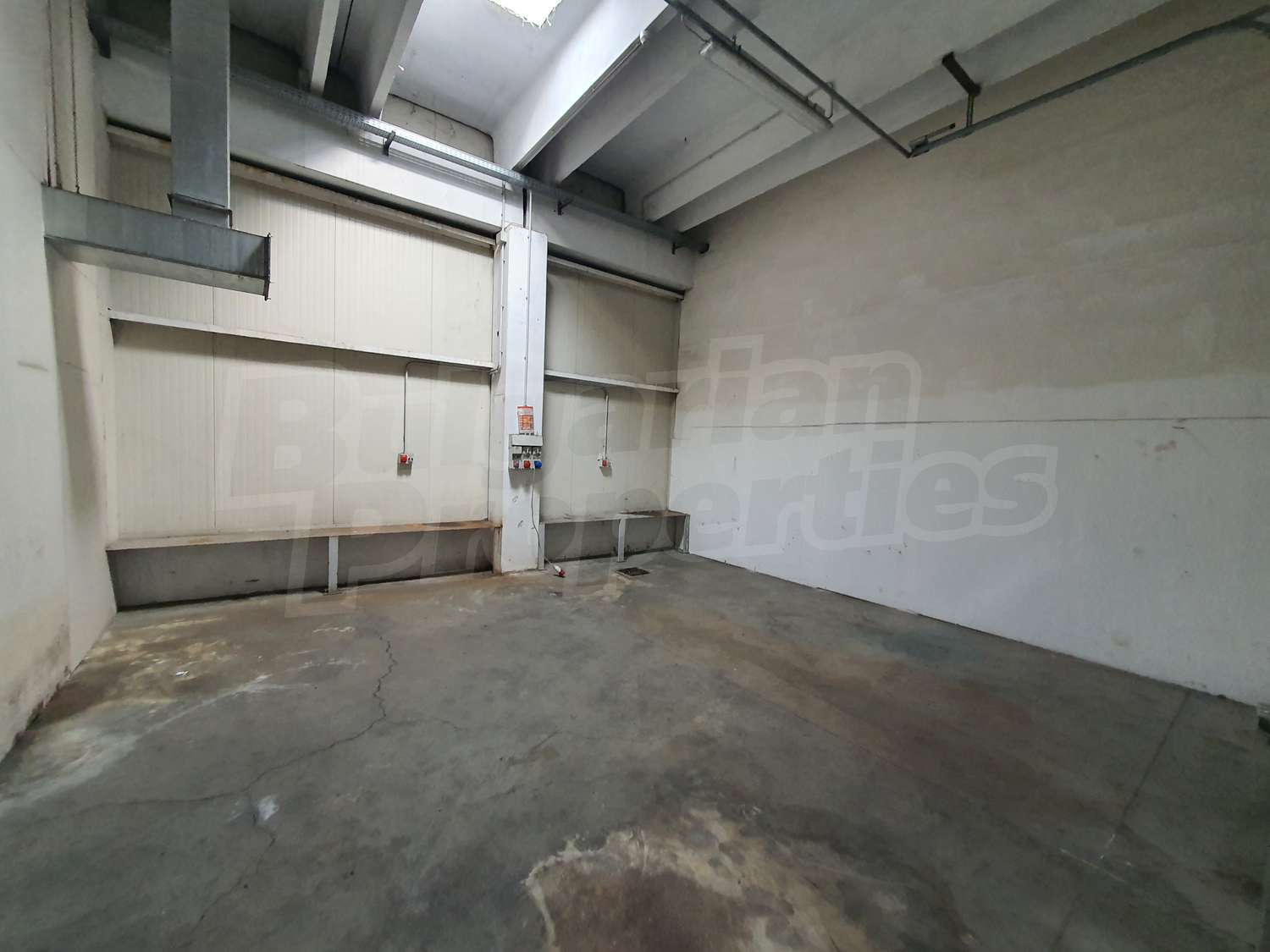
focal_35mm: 13
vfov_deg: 89.9
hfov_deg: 106.2
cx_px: 635
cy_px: 476
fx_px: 477
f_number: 2.2
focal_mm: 1.8
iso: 320
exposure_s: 1/50
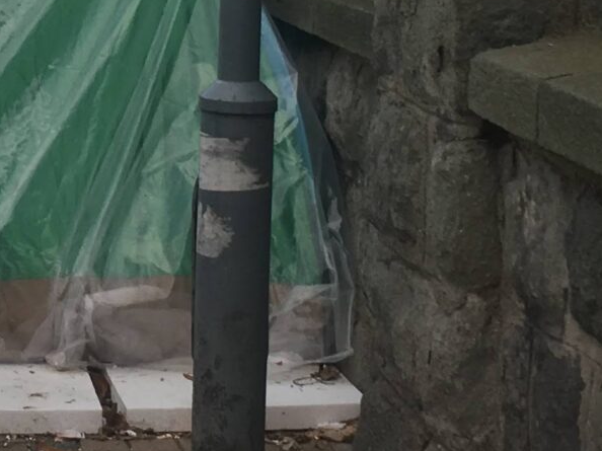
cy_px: -58
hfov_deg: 15.2
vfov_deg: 11.7
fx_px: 2173
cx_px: -133
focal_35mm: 125
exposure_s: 1/444
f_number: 2.2
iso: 25
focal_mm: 4.15
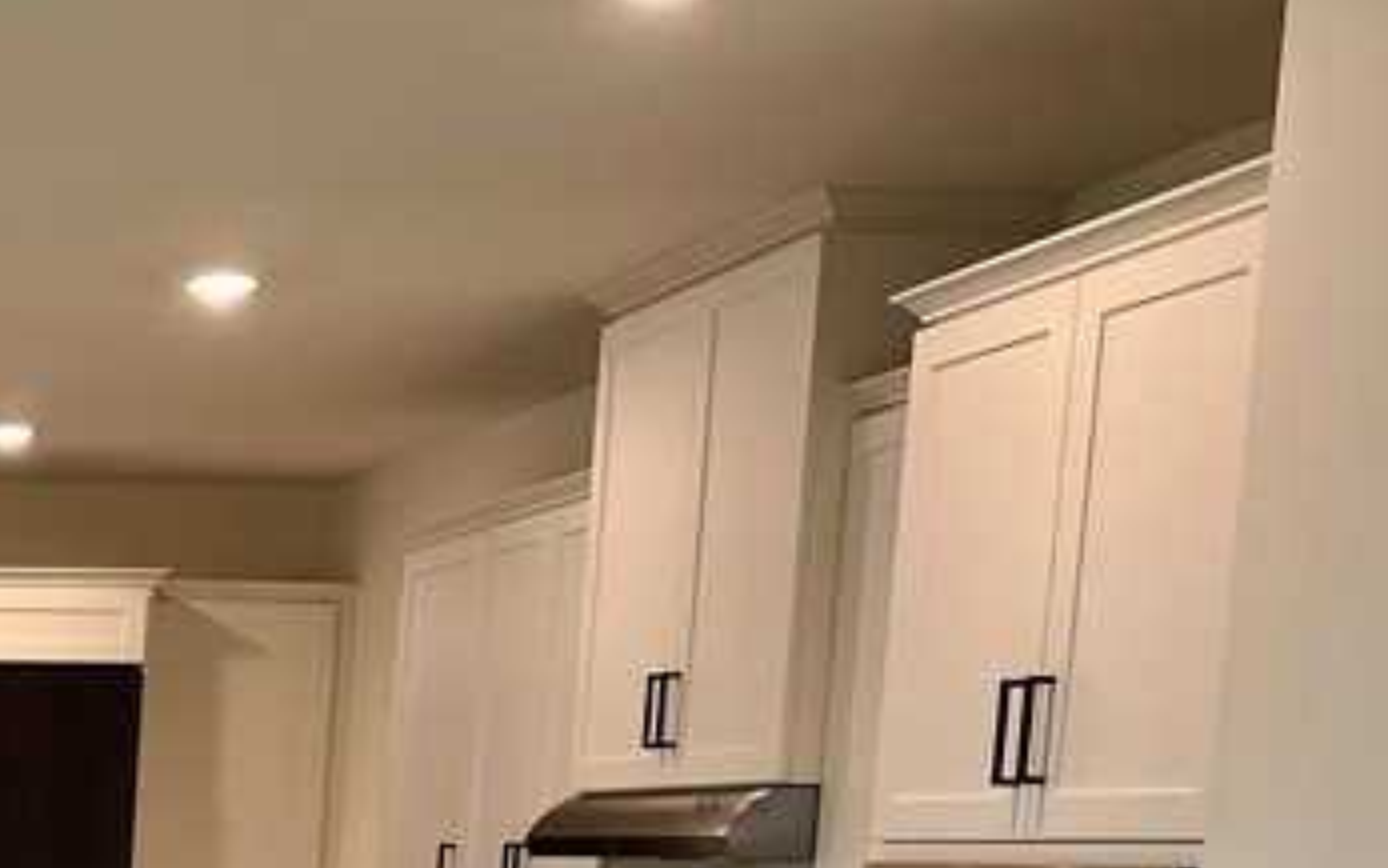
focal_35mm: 75
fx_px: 2838
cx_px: -524
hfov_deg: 23.5
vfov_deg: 16.2
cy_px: 1204
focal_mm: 6.86
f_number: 1.78
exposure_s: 1/120
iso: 100
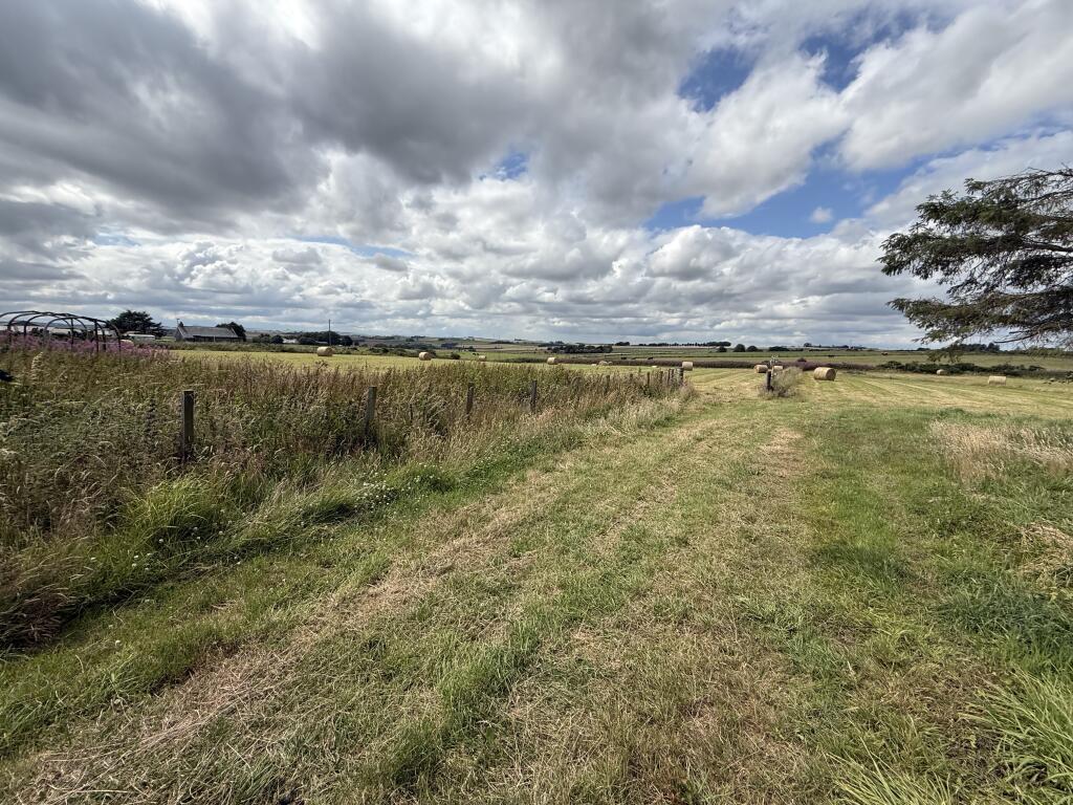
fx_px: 434
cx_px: 536
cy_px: 402
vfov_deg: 85.7
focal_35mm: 14
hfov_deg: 102.1
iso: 50
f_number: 2.2
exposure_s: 1/3289
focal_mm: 2.22
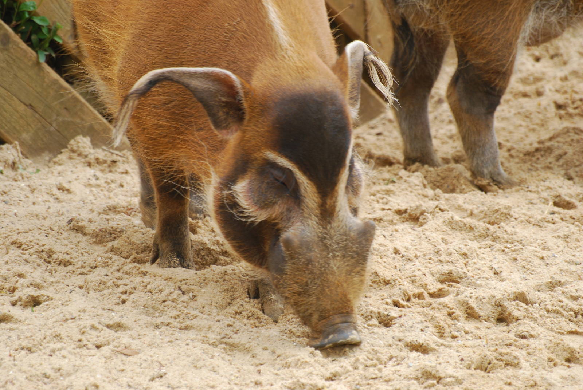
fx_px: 7296
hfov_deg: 4.6
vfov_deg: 3.1
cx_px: 292
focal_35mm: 450
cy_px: 195
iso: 220
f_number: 5.6
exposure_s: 1/125
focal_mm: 300
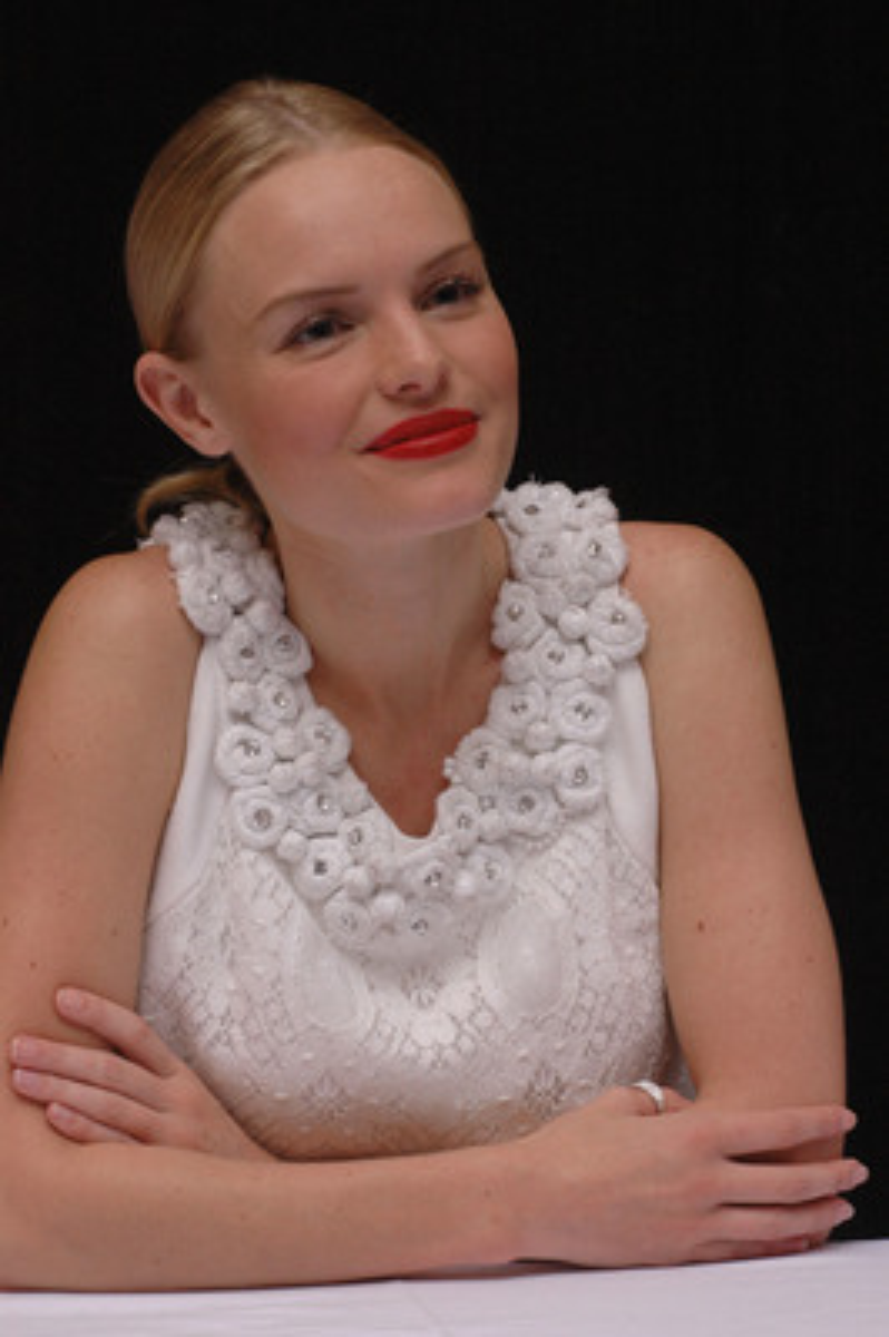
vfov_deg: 15.9
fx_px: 4786
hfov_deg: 10.6
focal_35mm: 129
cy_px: 668
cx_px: 444
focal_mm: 86
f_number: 10
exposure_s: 1/400
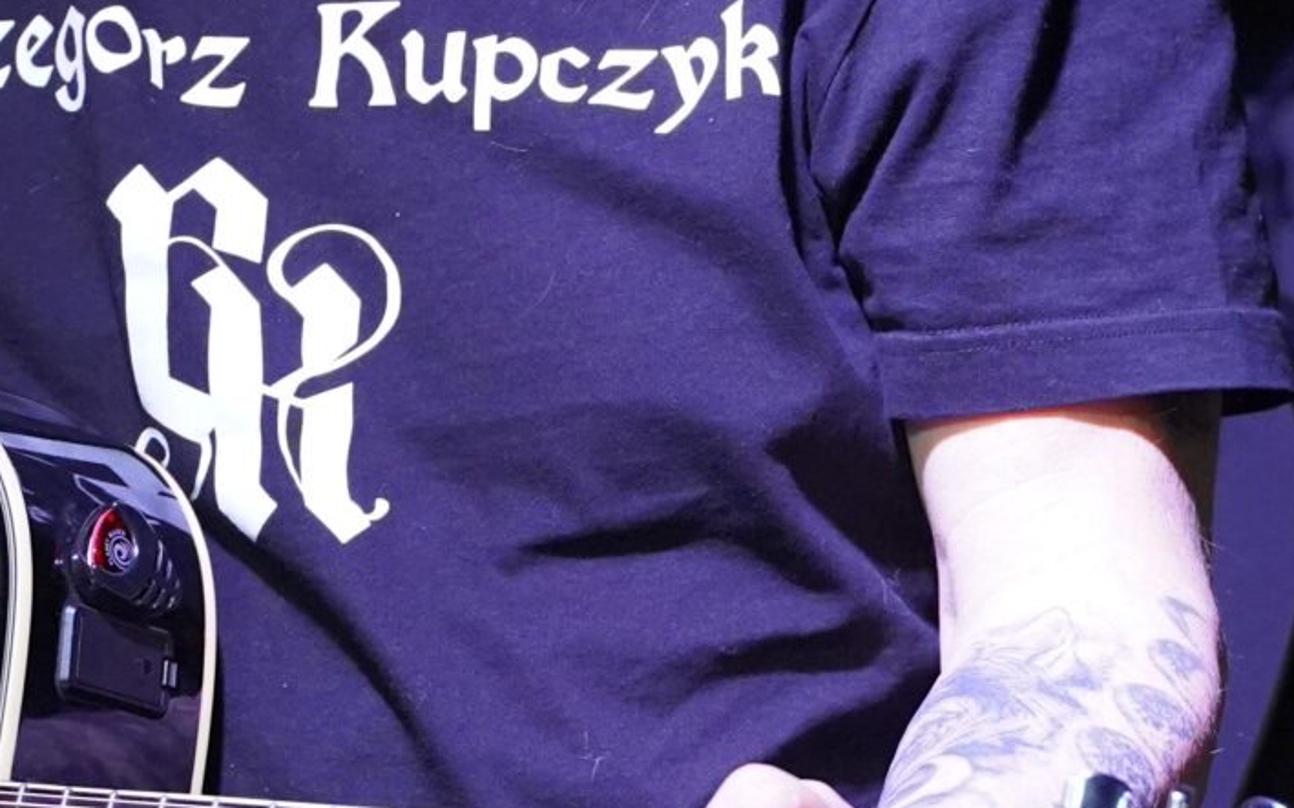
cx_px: 270
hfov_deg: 3.6
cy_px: 56
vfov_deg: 2.2
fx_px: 20770
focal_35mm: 589
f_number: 4
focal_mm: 160
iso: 6400
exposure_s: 1/200
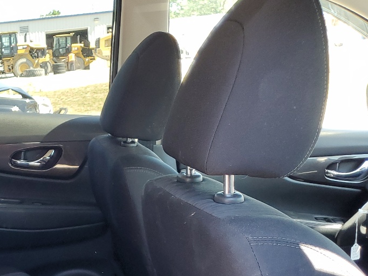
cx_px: -47
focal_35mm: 61
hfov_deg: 28.5
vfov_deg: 22.9
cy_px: 288
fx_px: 648
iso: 58
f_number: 1.5
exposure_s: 1/120
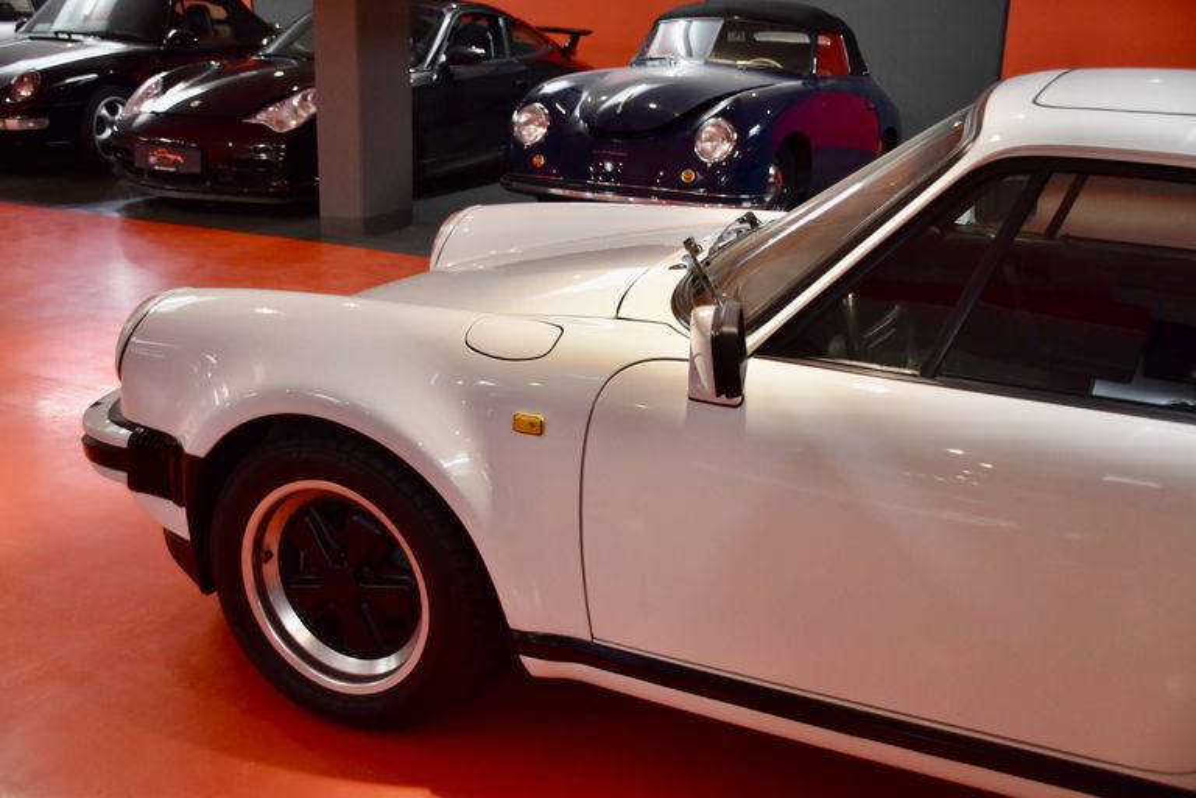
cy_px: 399
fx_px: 1296
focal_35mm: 39
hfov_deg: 49.6
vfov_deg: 34.2
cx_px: 598
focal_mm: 26
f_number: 4
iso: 900
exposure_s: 1/60
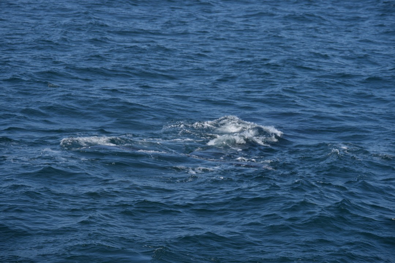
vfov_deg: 9.1
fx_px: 1646
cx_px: 198
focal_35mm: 150
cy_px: 132
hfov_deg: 13.7
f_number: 5.6
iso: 200
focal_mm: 100
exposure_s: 1/1600
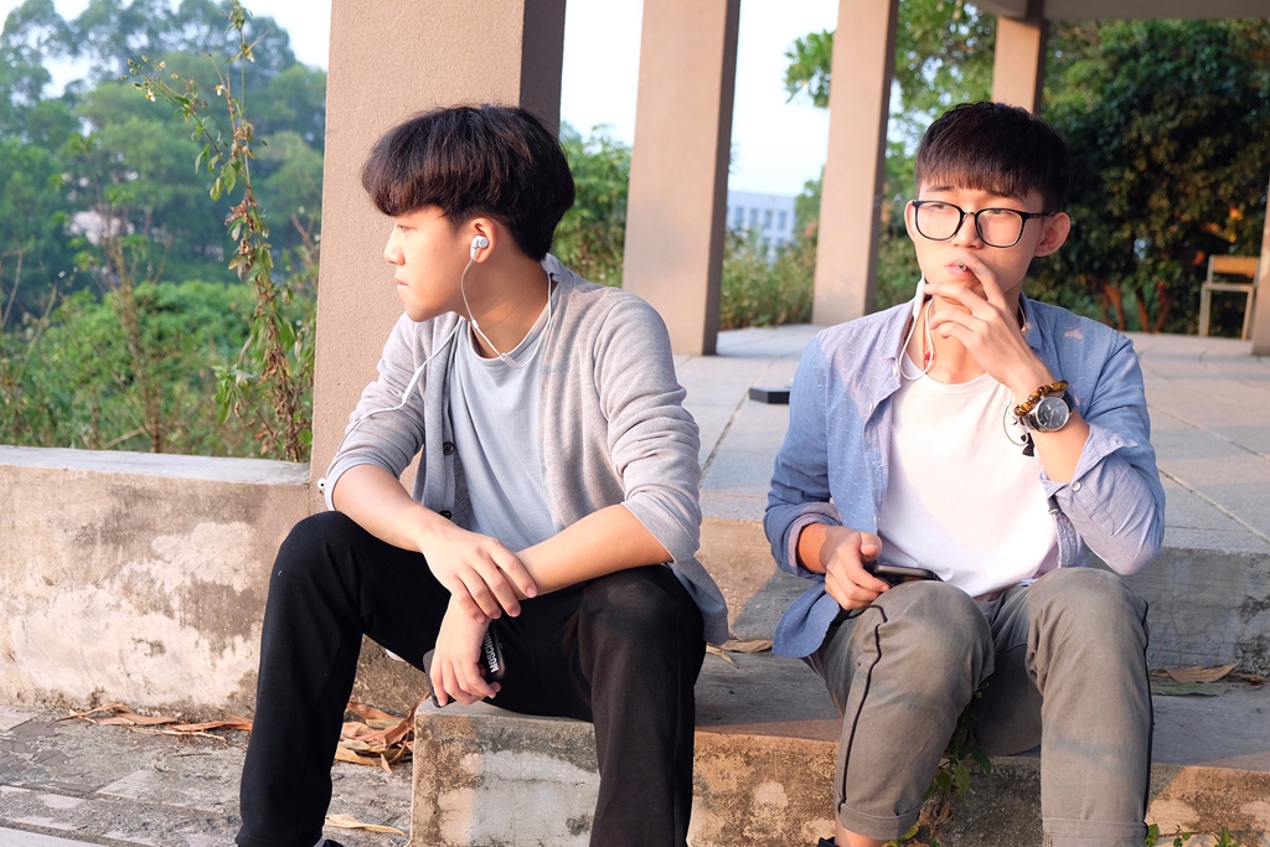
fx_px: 1482
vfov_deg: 31.9
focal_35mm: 42
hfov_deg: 46.4
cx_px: 635
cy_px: 424
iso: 250
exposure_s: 1/105
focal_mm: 27.7
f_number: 3.2
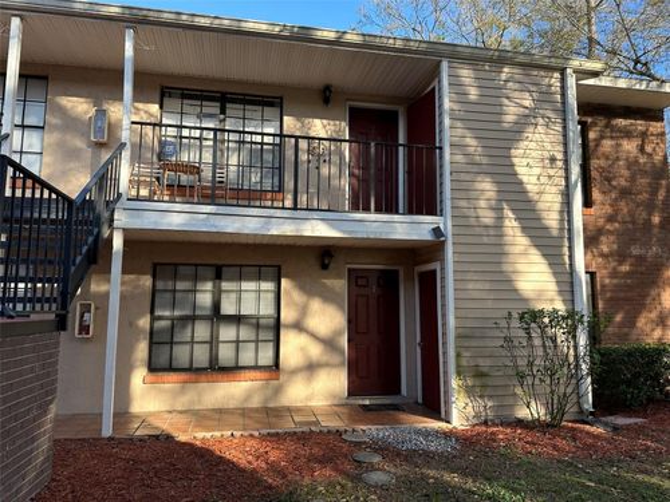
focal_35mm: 24
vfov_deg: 56.8
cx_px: 335
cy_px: 251
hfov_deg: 71.6
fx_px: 465
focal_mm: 6.86
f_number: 1.78
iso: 80
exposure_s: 1/903
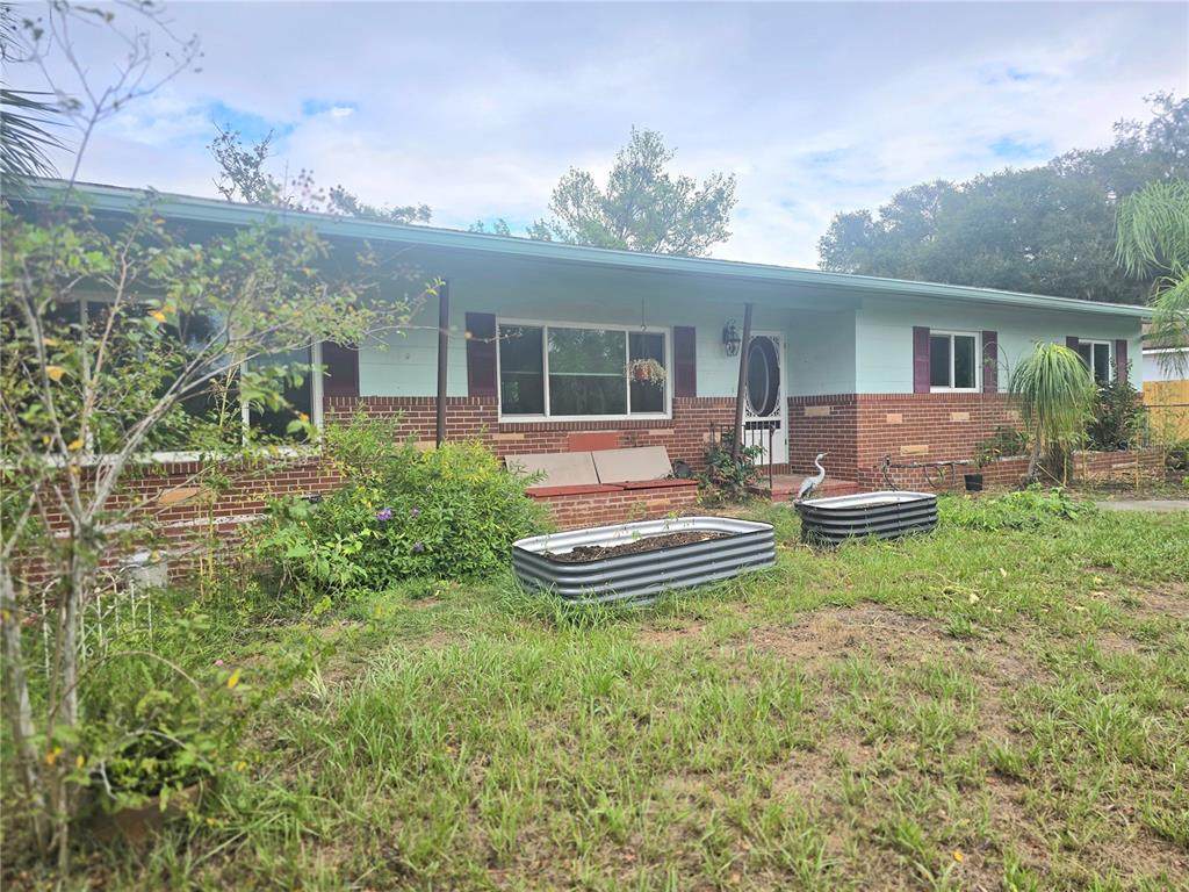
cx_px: 594
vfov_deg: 58.9
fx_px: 790
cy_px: 446
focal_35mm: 23
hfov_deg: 73.9
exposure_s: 1/500
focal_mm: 6.3
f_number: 1.7
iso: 12
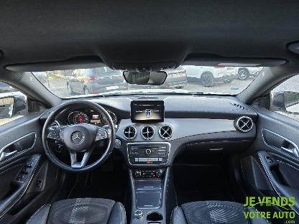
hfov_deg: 73.9
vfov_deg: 58.9
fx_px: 199
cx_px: 150
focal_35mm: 23
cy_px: 112
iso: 80
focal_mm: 6.3
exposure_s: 1/50
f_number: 1.7
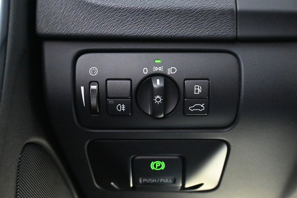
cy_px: 99
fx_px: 359
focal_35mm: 44
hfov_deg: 45.0
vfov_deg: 30.8
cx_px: 148
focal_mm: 29
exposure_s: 1/50
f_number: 4.8
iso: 16000
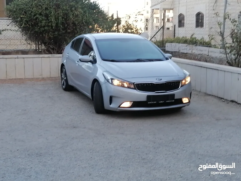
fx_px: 390
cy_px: 90
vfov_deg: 26.1
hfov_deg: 34.3
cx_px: 120
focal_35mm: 56
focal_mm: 5.3
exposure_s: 1/164
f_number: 1.8
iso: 50
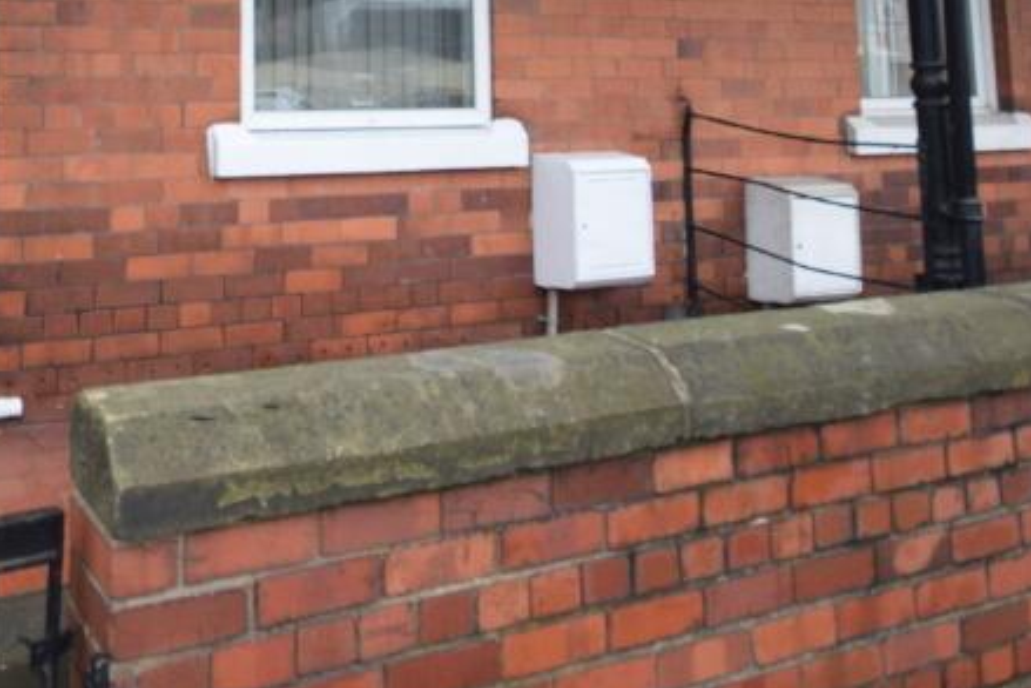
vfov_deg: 33.9
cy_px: -29
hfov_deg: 51.2
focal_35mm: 35
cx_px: 214
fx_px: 1003
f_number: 4.5
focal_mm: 10
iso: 400
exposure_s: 1/80
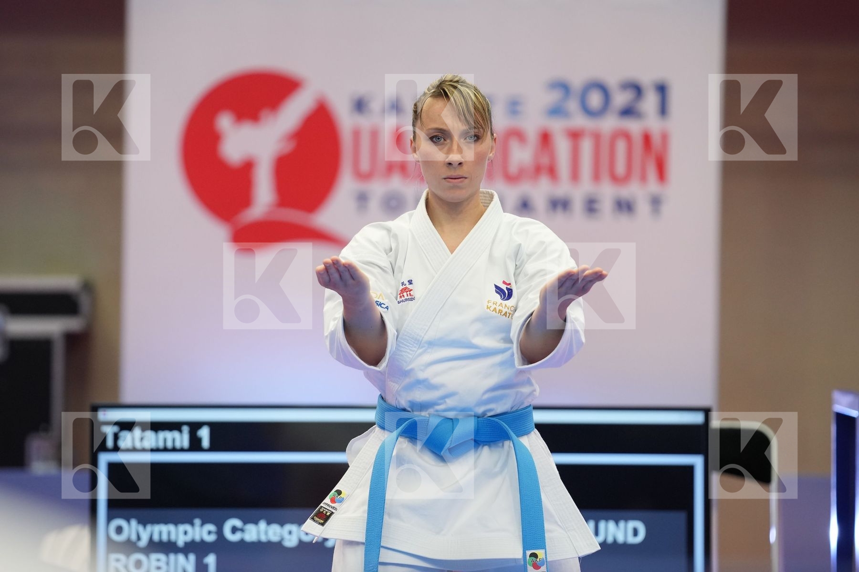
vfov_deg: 4.6
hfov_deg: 6.9
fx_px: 7158
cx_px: 430
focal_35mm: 300
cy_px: 286
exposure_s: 1/500
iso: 1000
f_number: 2.8
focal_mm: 200
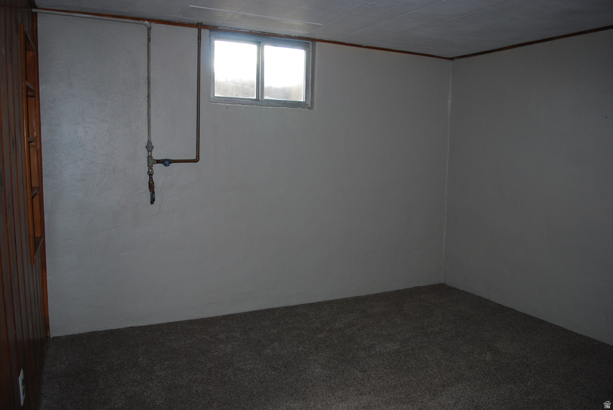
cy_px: 205
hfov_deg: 67.3
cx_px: 306
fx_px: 460
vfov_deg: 48.0
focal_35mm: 27
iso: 200
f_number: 3.5
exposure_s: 1/60
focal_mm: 18
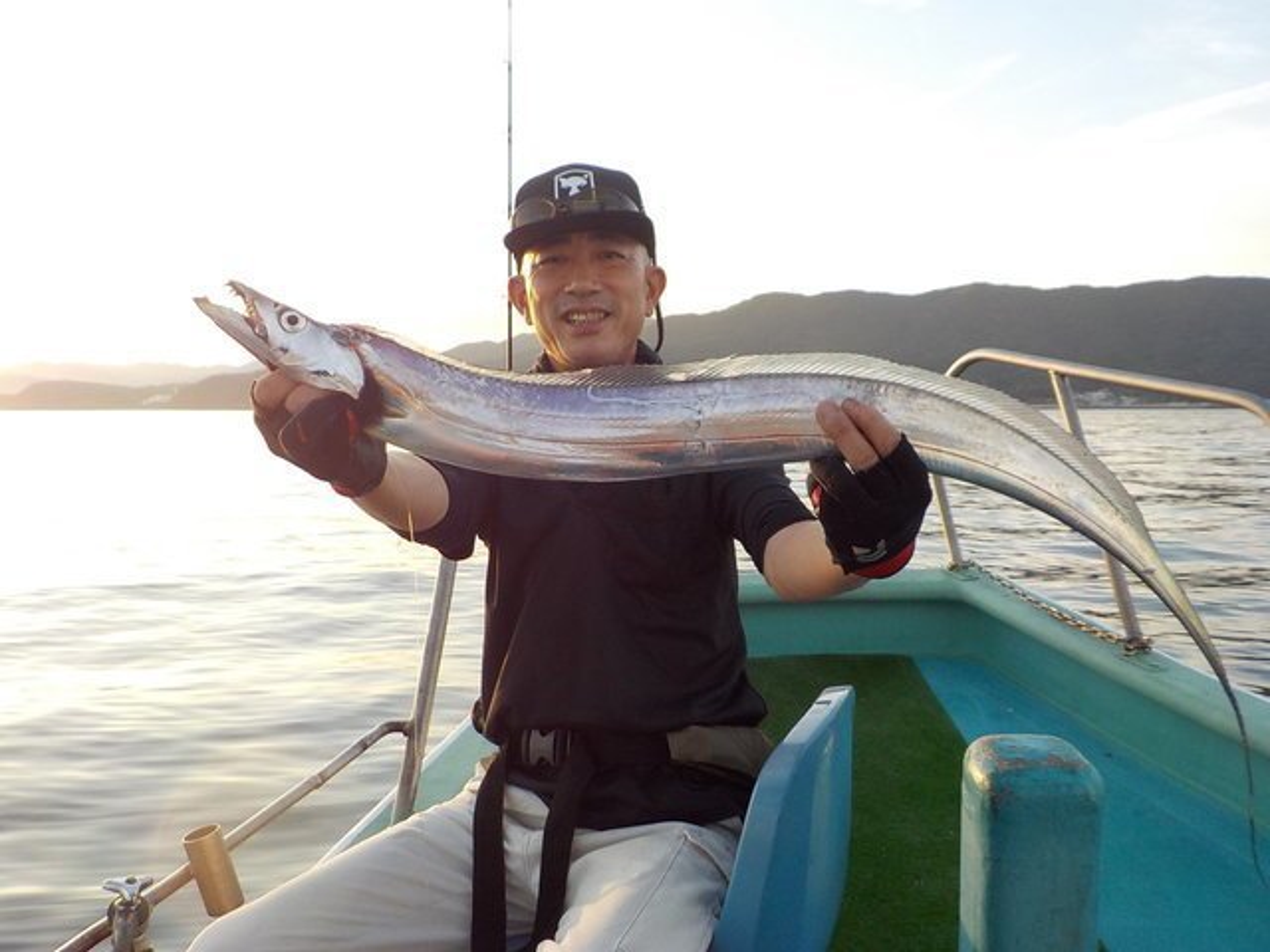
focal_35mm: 30
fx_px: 1101
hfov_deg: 60.0
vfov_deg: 46.8
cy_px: 476
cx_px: 635
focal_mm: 4.1
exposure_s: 1/320
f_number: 3.3
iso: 125
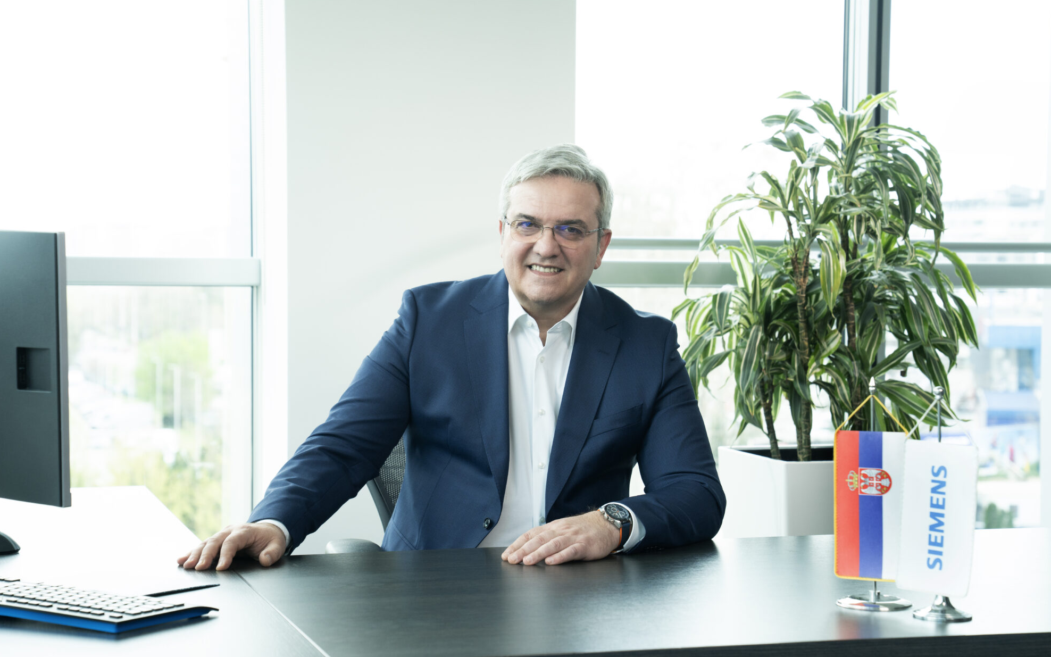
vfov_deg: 19.7
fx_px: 1890
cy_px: 347
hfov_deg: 31.1
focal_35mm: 66
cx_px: 529
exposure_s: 1/125
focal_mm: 64
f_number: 5
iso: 800
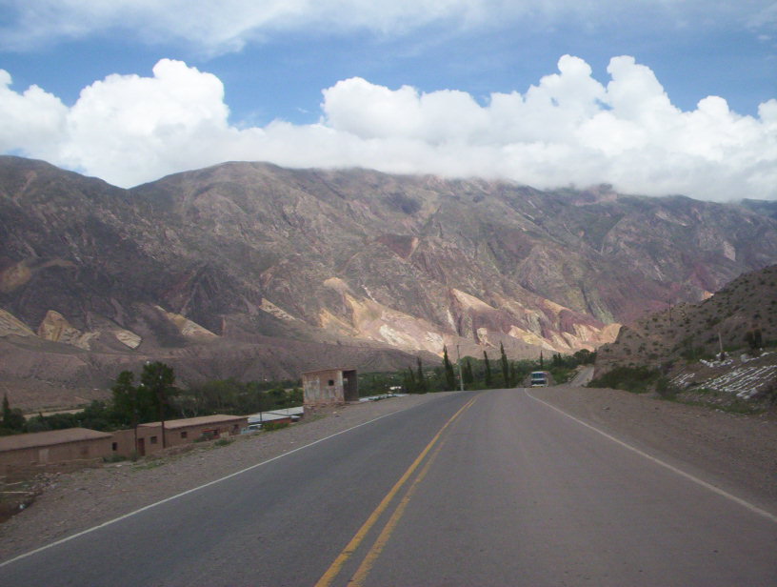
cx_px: 388
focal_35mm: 38
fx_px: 855
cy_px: 294
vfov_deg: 37.9
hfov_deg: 48.9
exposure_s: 1/1242
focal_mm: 4.99
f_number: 4.5
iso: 100
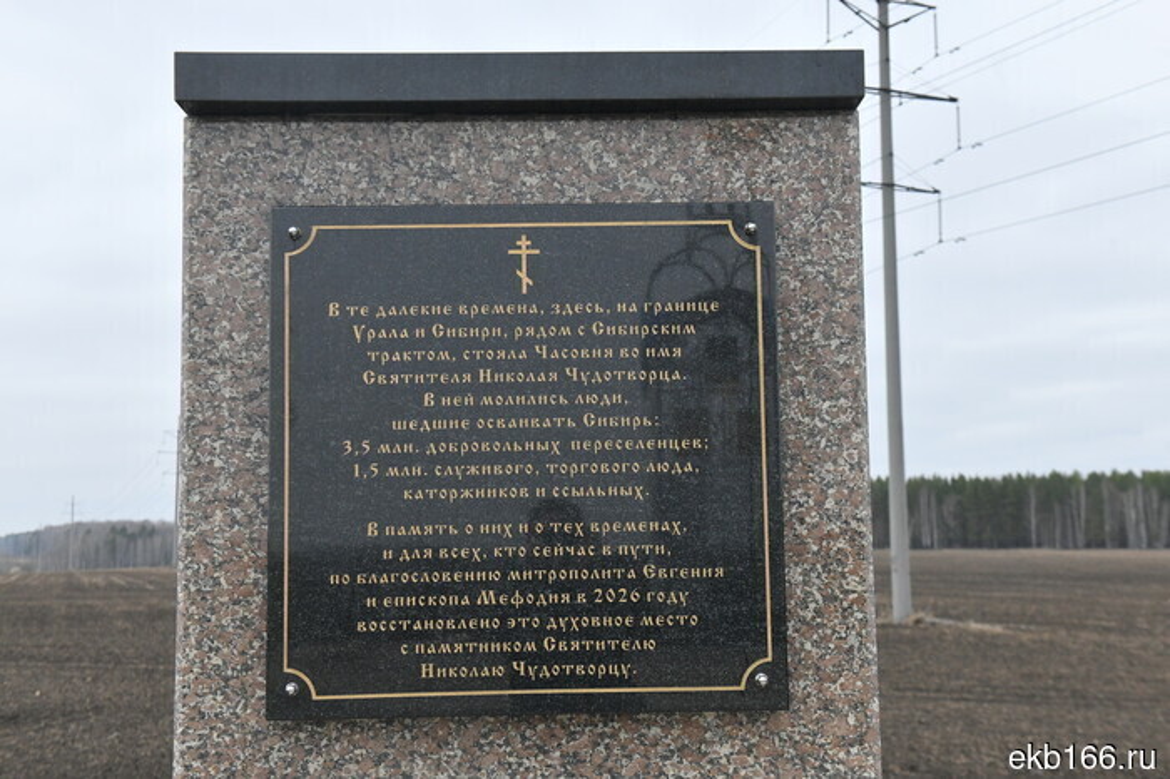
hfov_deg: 43.6
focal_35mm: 45
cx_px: 585
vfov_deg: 29.8
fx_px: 1462
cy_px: 390
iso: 2000
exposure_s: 1/4000
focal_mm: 45
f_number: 8
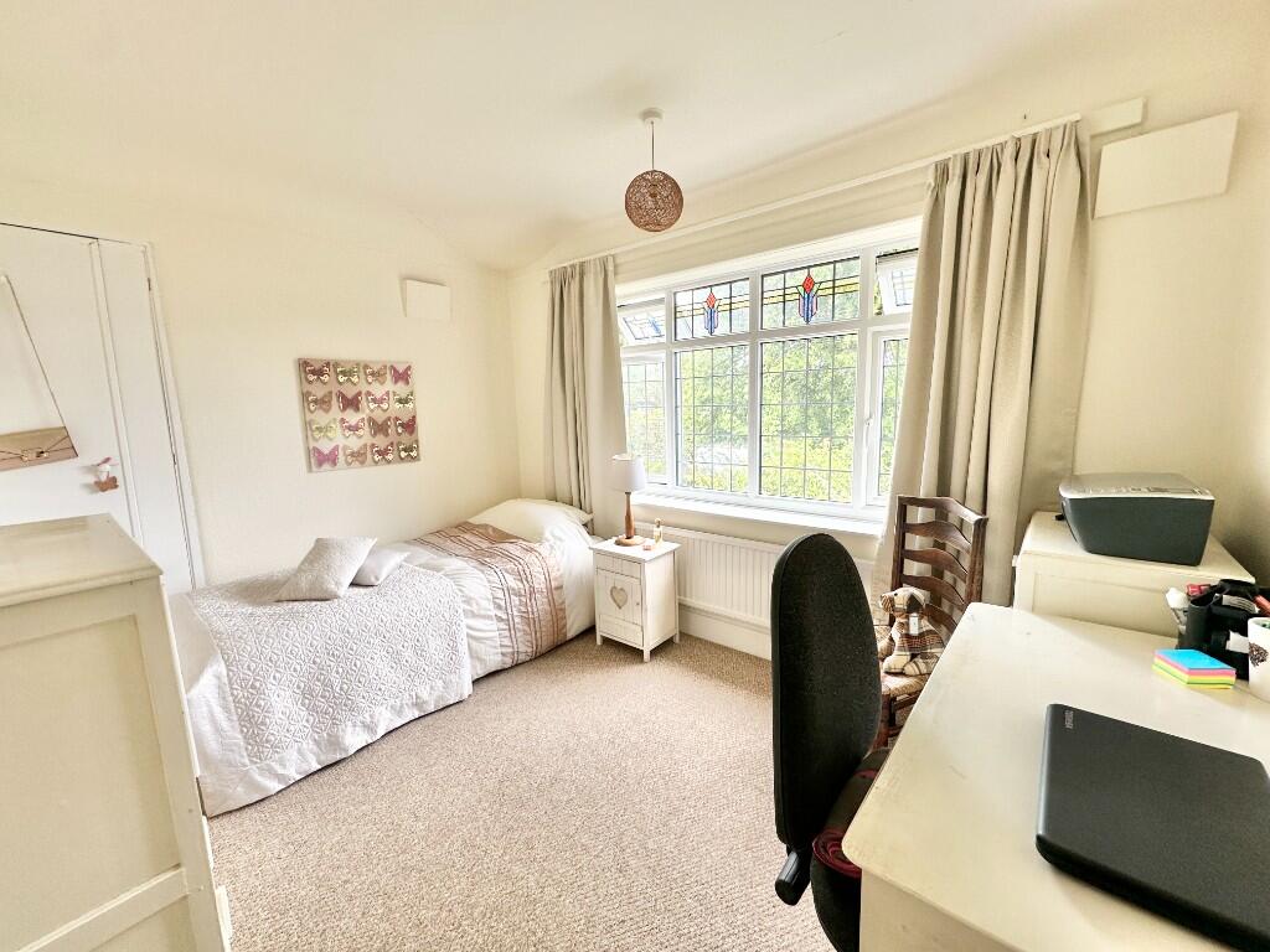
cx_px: 635
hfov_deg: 102.1
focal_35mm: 14
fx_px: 514
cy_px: 476
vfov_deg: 85.7
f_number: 2.2
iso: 80
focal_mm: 2.22
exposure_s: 1/99
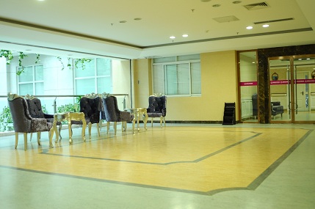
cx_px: 158
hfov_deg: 53.2
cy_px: 104
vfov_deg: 36.8
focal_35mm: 36
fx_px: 315
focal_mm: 24
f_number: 3.2
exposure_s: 1/25
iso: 640
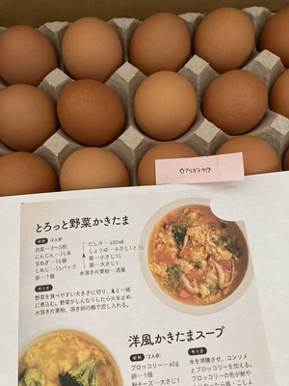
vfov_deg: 63.4
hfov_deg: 49.7
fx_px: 312
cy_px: 193
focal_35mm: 28
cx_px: 144
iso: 320
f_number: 1.8
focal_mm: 3.99
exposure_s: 1/35
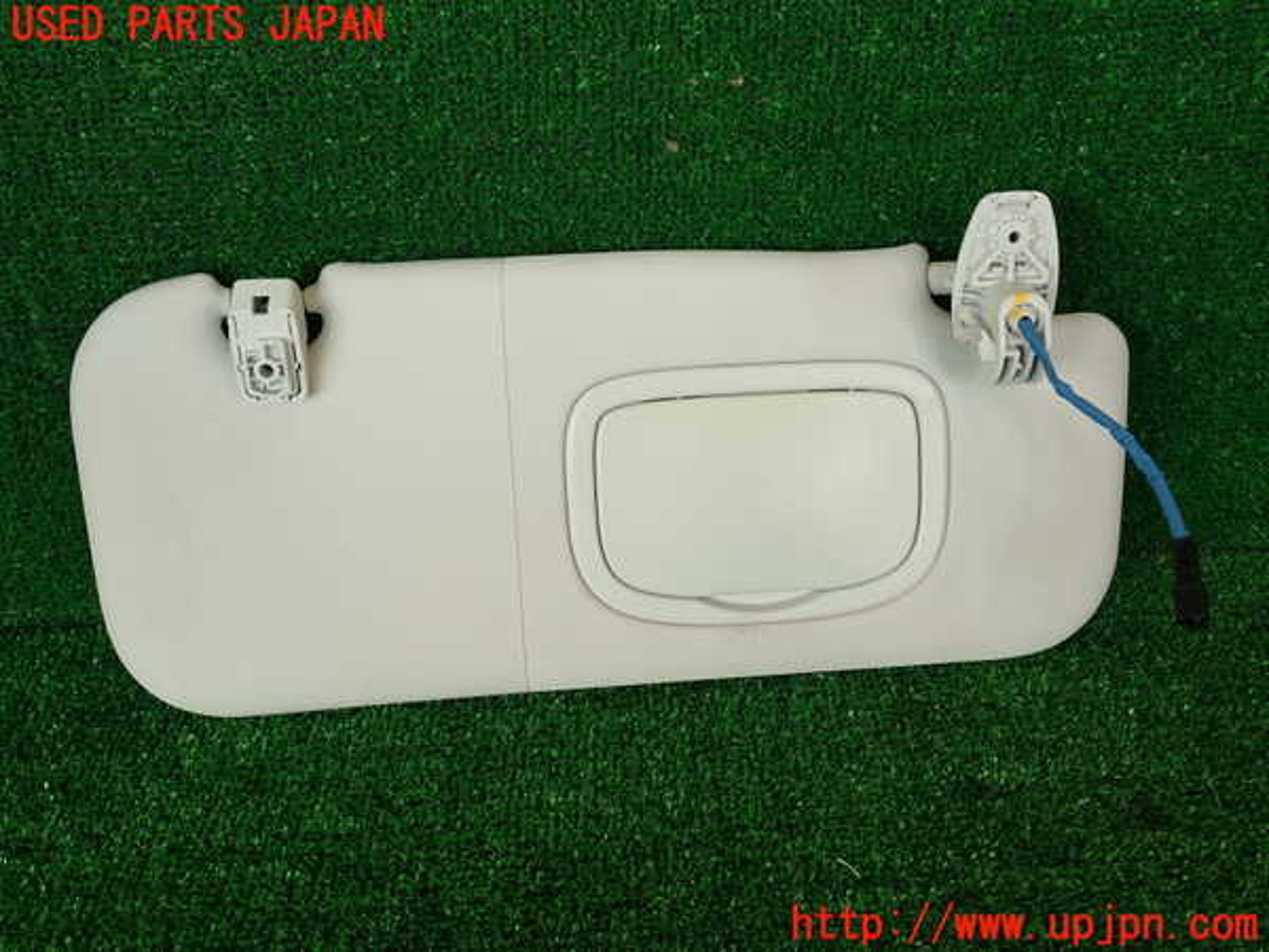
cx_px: 634
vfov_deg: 44.2
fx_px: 1173
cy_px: 476
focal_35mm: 32
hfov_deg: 56.8
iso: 100
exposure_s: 1/80
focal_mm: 5.79
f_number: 3.2
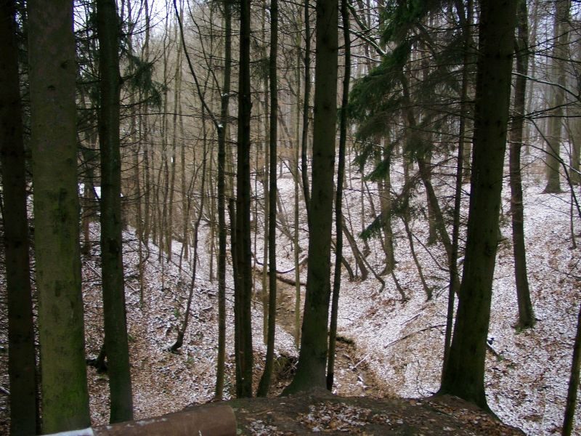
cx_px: 290
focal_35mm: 34
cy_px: 218
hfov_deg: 54.0
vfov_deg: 41.8
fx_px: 571
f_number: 2
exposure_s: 1/30
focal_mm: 7.13
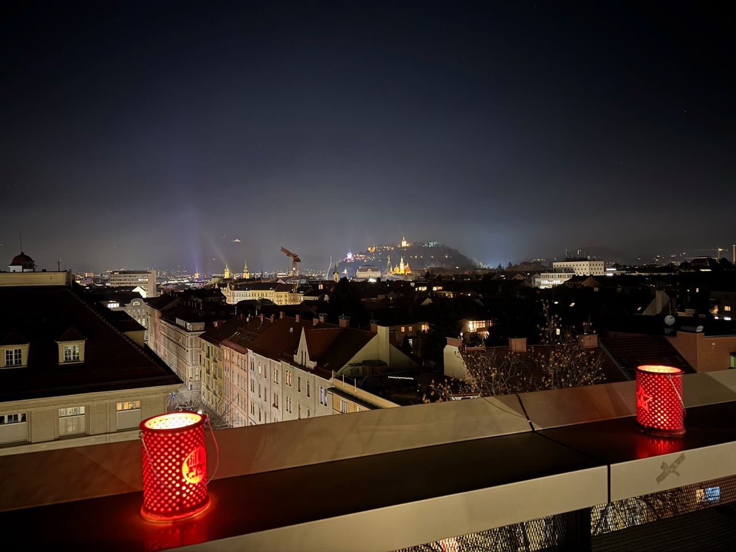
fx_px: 510
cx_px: 368
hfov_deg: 71.6
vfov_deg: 56.8
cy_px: 276
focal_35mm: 24
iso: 2000
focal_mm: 6.76
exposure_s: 1/5
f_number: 1.78
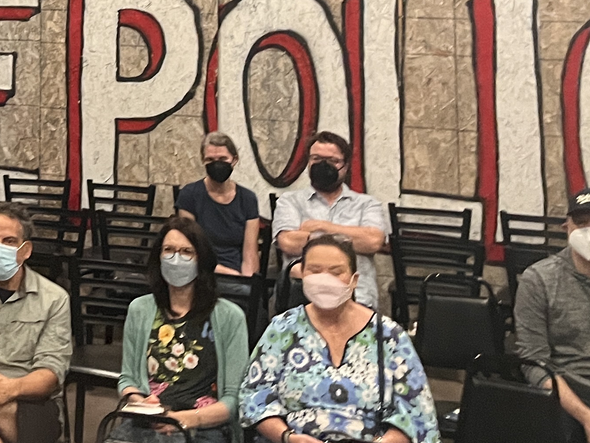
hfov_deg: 22.7
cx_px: -151
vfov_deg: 17.8
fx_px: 1329
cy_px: -112
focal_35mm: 78
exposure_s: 1/30
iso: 500
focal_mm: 5.1
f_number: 1.6
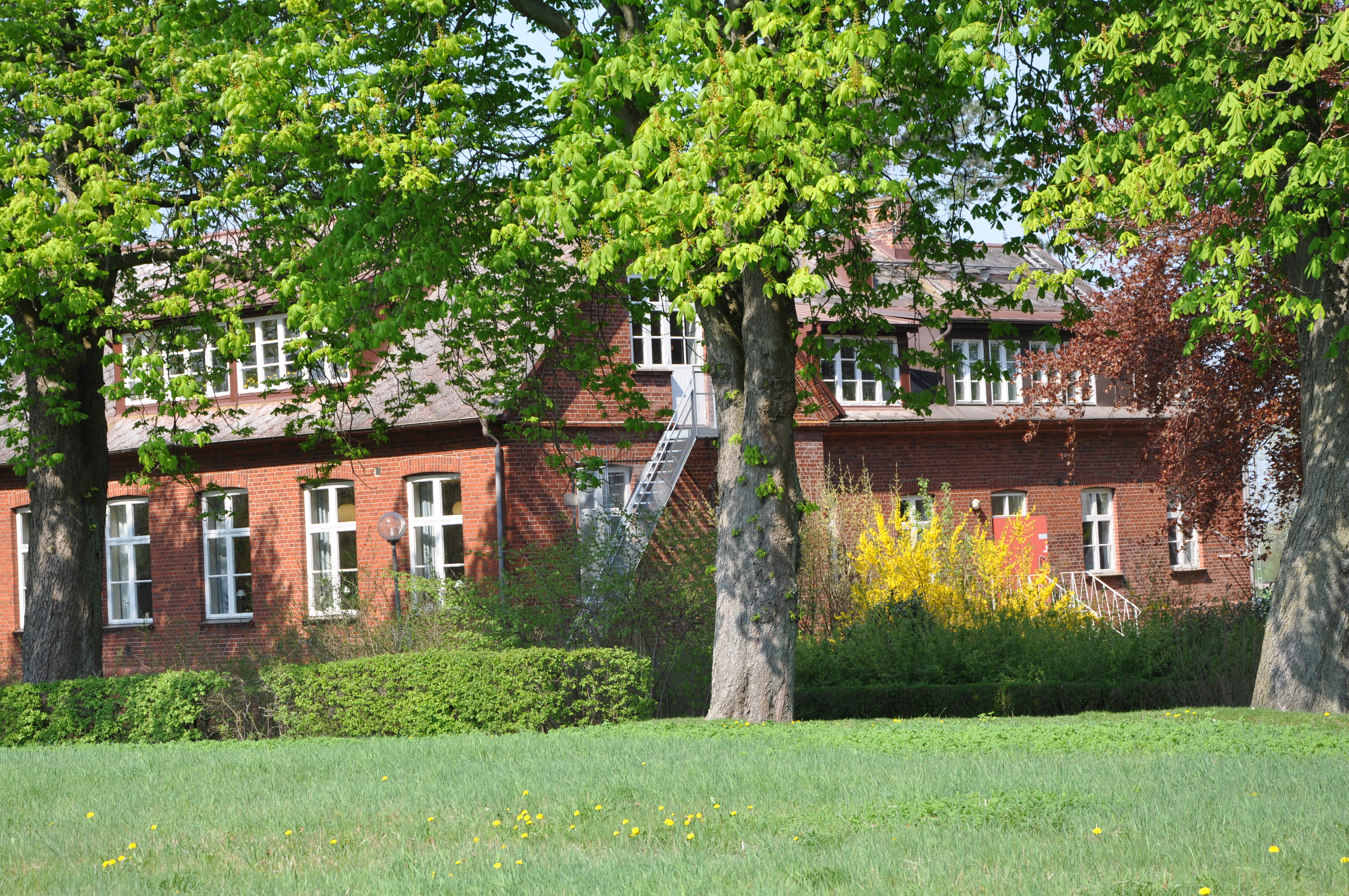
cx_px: 670
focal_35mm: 89
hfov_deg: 22.9
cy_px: 442
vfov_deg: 15.3
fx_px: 3331
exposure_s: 1/320
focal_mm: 58
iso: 200
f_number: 8
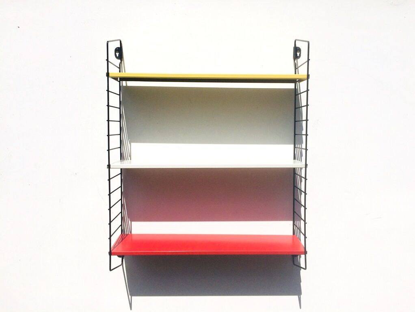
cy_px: 156
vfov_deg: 48.3
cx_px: 208
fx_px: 348
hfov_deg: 61.6
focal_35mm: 29
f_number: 2.2
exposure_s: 1/6849
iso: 32
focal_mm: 4.15
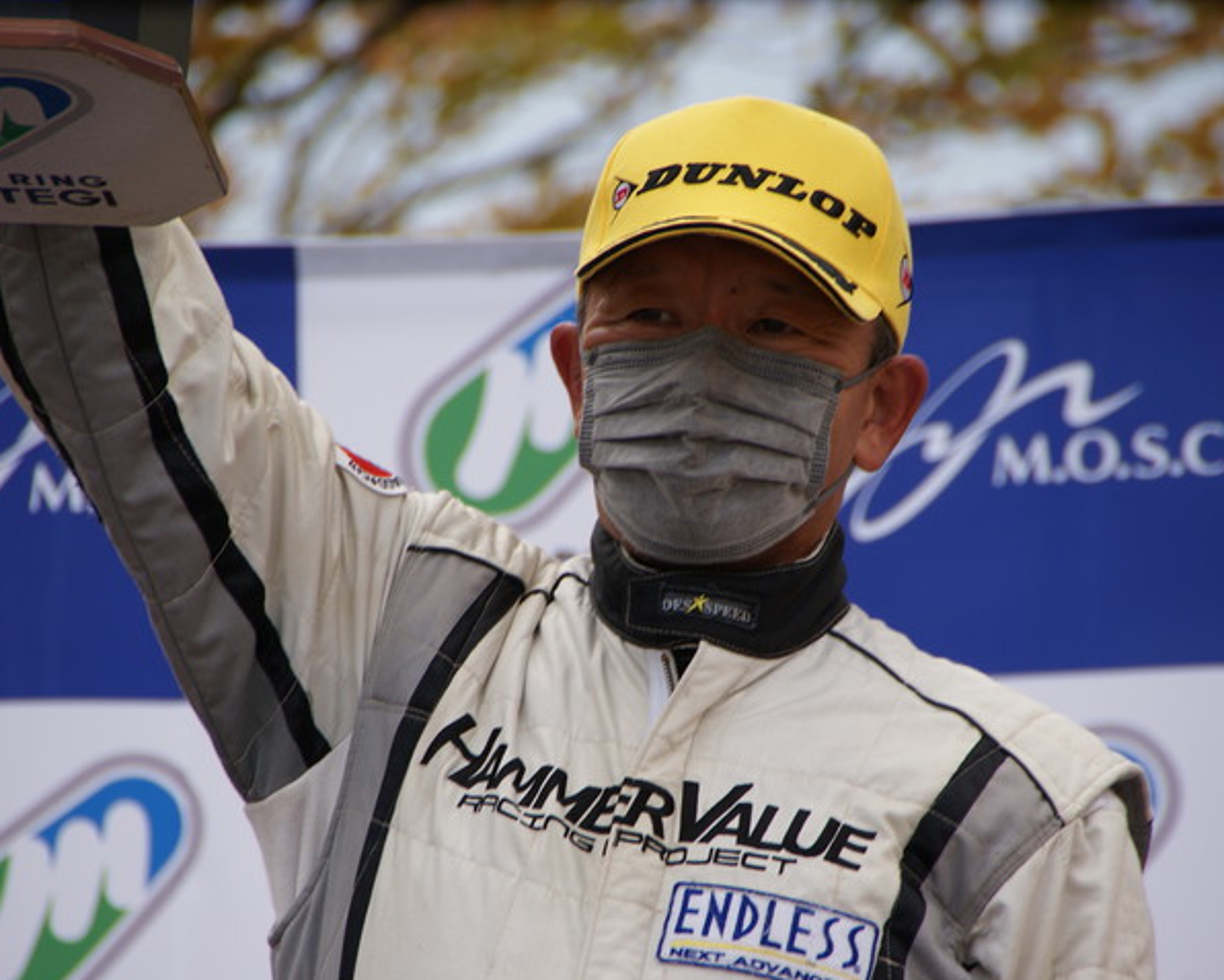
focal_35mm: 425
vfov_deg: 3.6
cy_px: 491
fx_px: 15398
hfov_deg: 4.6
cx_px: 612
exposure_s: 1/400
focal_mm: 250
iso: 160
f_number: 6.3
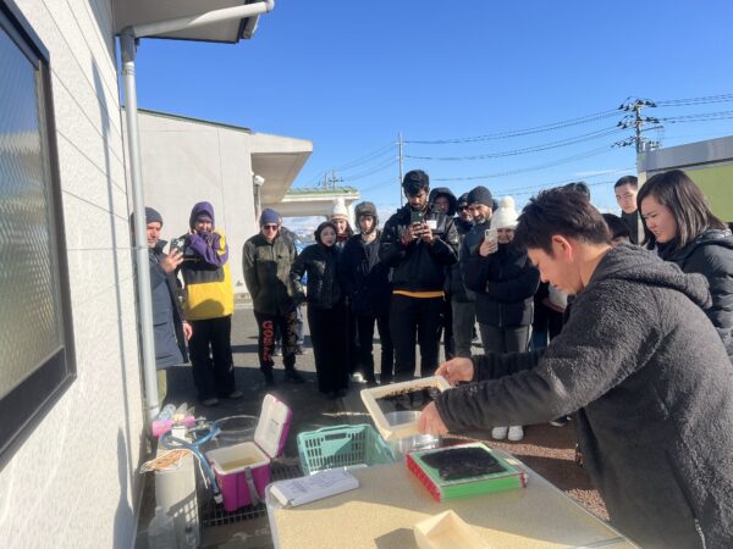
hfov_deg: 67.3
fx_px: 551
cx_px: 366
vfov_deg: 53.1
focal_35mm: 26
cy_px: 274
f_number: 1.5
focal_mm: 5.7
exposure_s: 1/4444
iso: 50
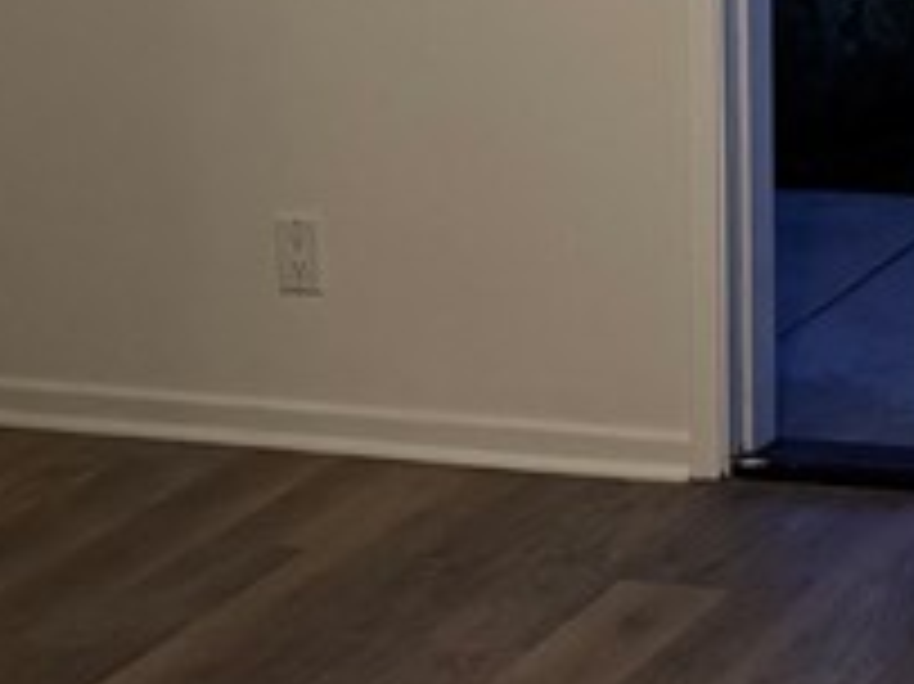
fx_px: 3193
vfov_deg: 11.8
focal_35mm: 121
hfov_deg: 14.4
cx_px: 1625
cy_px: -279
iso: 320
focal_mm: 6.76
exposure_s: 1/60
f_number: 1.78
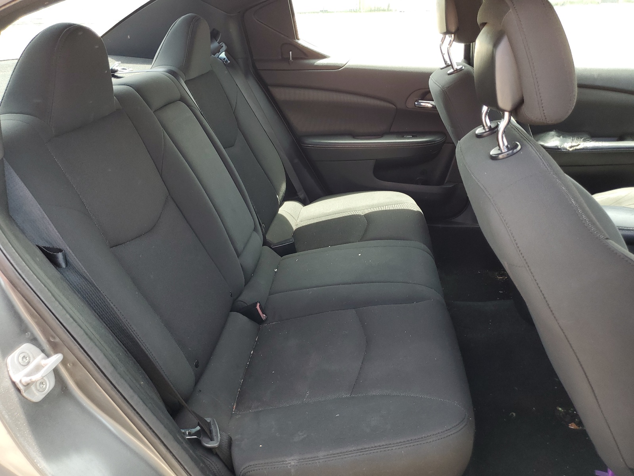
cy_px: 238
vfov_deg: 53.1
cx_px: 317
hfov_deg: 67.3
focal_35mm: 26
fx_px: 476
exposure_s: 1/147
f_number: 1.5
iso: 50
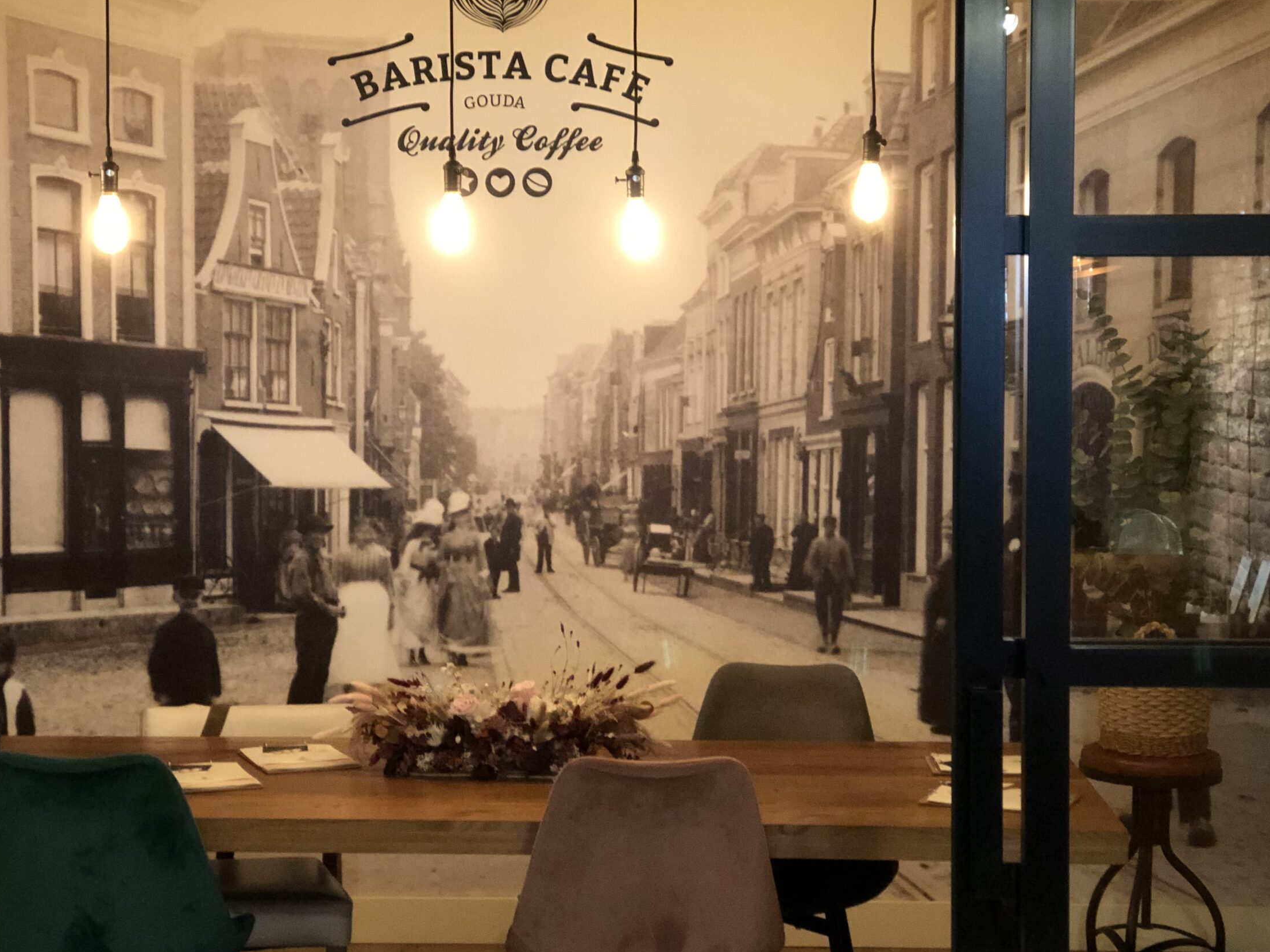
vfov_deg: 22.2
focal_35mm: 66
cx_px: 646
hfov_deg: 29.4
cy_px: 425
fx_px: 2421
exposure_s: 1/33
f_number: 2.8
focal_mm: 6.6
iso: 500
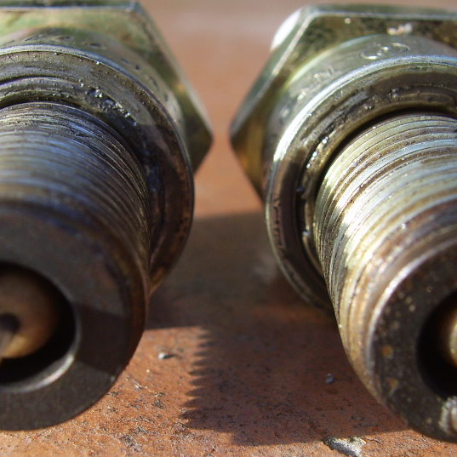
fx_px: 956
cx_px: 205
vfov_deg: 26.8
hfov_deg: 26.9
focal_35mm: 64
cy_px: 298
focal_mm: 7.8
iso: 50
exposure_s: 1/80
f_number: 4.5
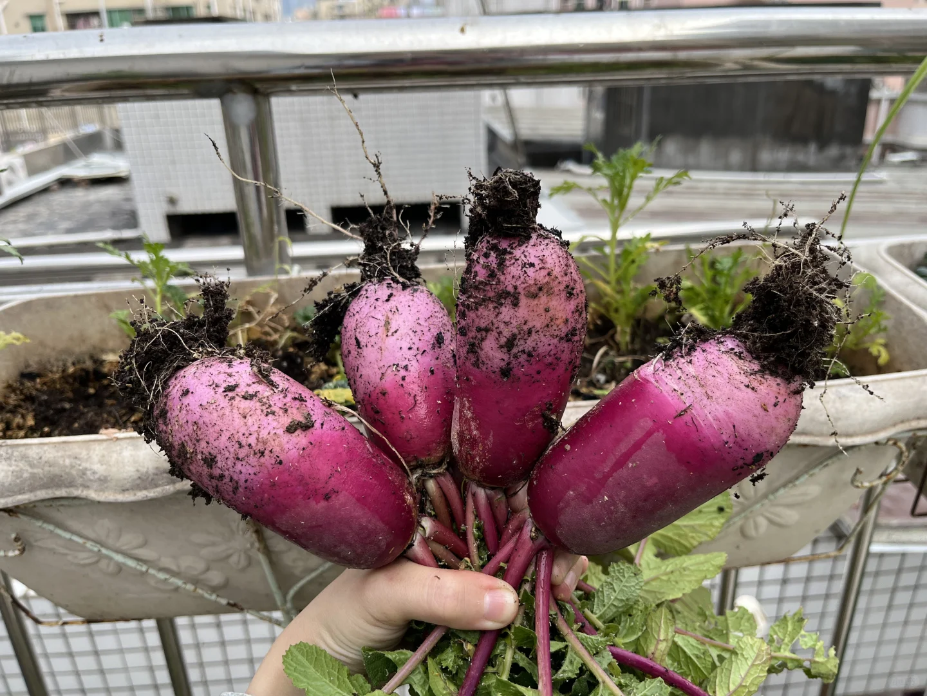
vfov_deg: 53.1
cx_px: 464
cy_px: 348
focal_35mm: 26
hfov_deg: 67.3
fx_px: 696
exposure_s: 1/1404
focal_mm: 5.1
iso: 50
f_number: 1.6
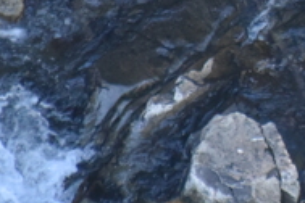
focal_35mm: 2033
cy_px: -37
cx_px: 379
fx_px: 17223
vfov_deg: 0.7
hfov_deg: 1.0
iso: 2800
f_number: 5.6
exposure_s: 1/640
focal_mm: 300
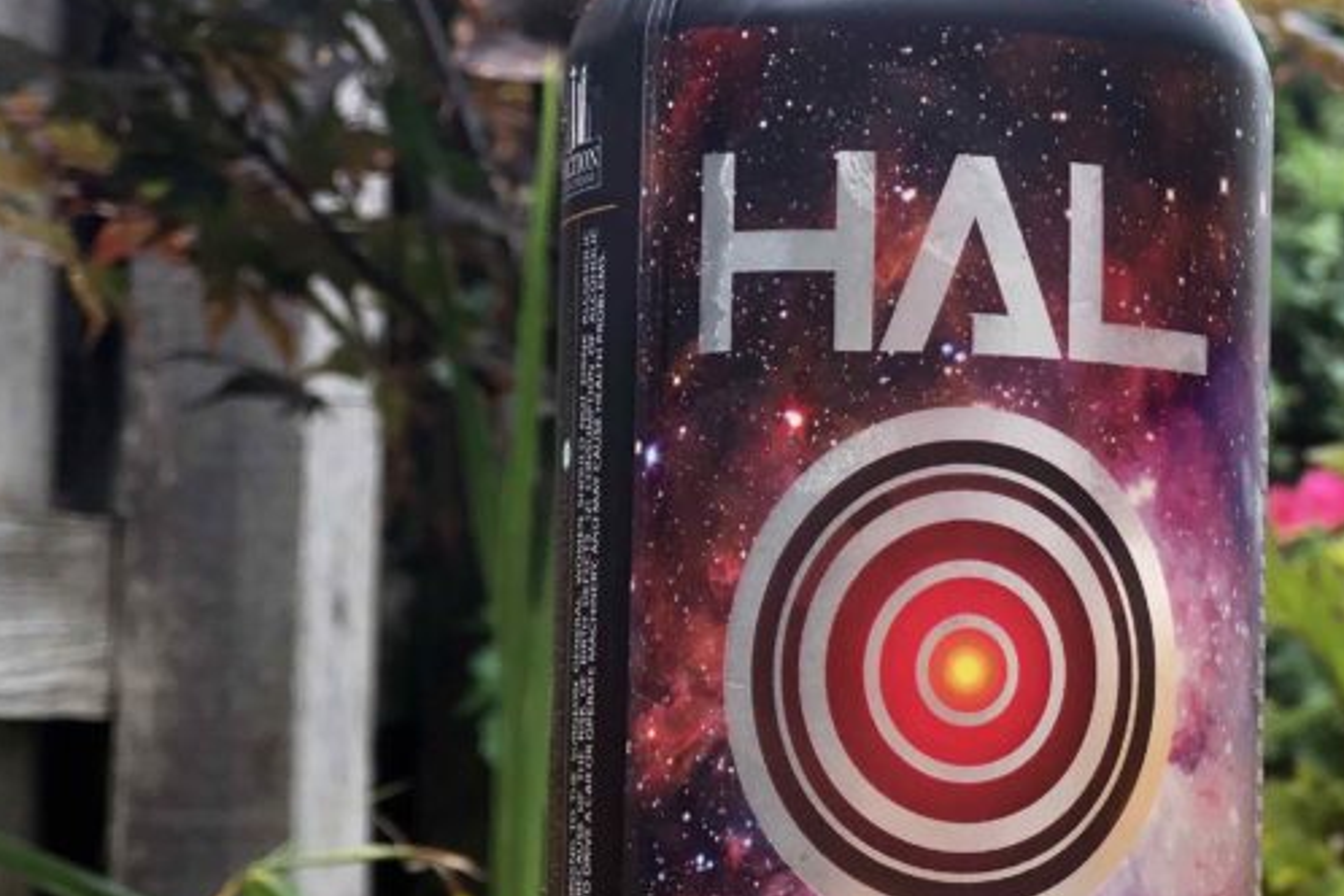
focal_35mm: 122
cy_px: 796
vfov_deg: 11.2
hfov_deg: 16.5
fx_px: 4554
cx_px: 1322
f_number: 2.8
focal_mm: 6.6
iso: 20
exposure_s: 1/142
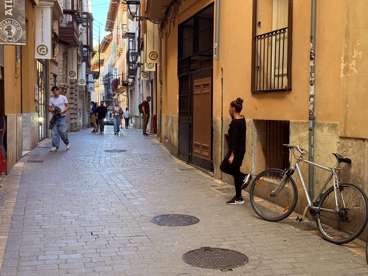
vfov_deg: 30.3
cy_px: 138
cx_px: 184
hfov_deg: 39.7
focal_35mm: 48
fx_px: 510
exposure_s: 1/138
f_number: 1.78
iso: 100
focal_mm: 6.76
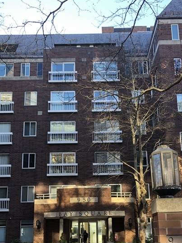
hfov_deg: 35.9
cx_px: 101
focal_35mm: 40
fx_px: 281
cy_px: 168
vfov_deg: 45.9
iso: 25
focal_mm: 4
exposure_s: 1/120
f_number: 1.8
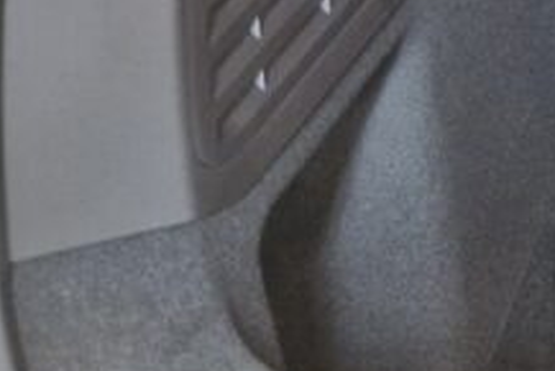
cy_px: -210
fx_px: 1743
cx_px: 1143
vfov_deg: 11.6
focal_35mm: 113
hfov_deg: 14.6
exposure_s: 1/33
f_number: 1.8
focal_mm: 5.4
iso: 640
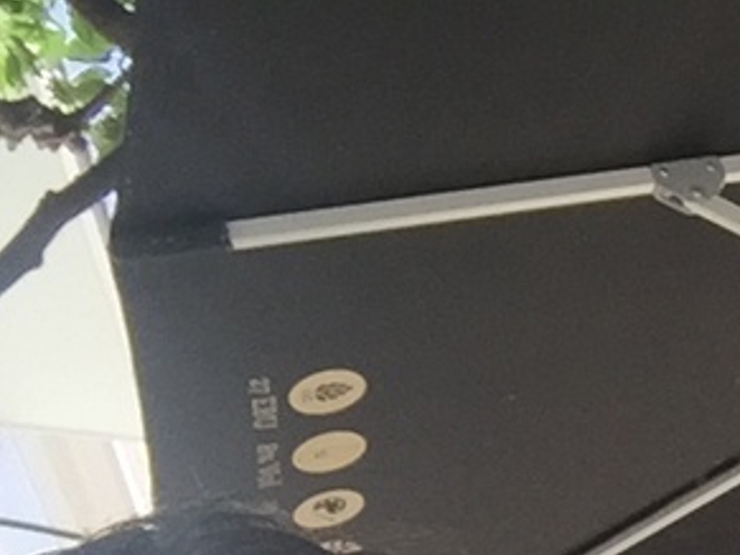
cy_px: 975
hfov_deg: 16.3
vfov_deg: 12.5
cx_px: 1137
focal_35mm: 109
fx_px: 2329
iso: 32
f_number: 2.2
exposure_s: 1/129
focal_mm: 2.65
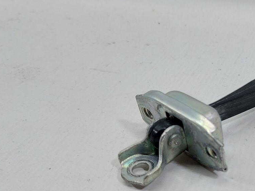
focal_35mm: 44
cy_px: 104
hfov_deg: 40.4
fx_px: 324
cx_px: 219
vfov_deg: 32.8
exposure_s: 1/50
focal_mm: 5.23
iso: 64
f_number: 1.8
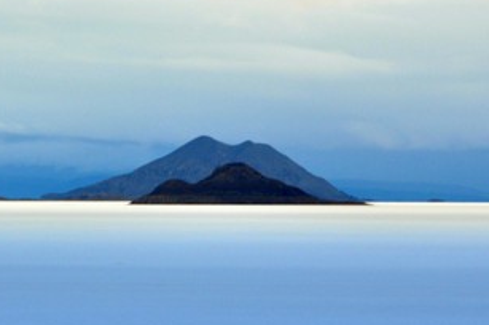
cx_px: 127
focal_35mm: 587
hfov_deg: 3.5
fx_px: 7965
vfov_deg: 2.3
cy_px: 166
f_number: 9
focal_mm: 200
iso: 200
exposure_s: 1/100
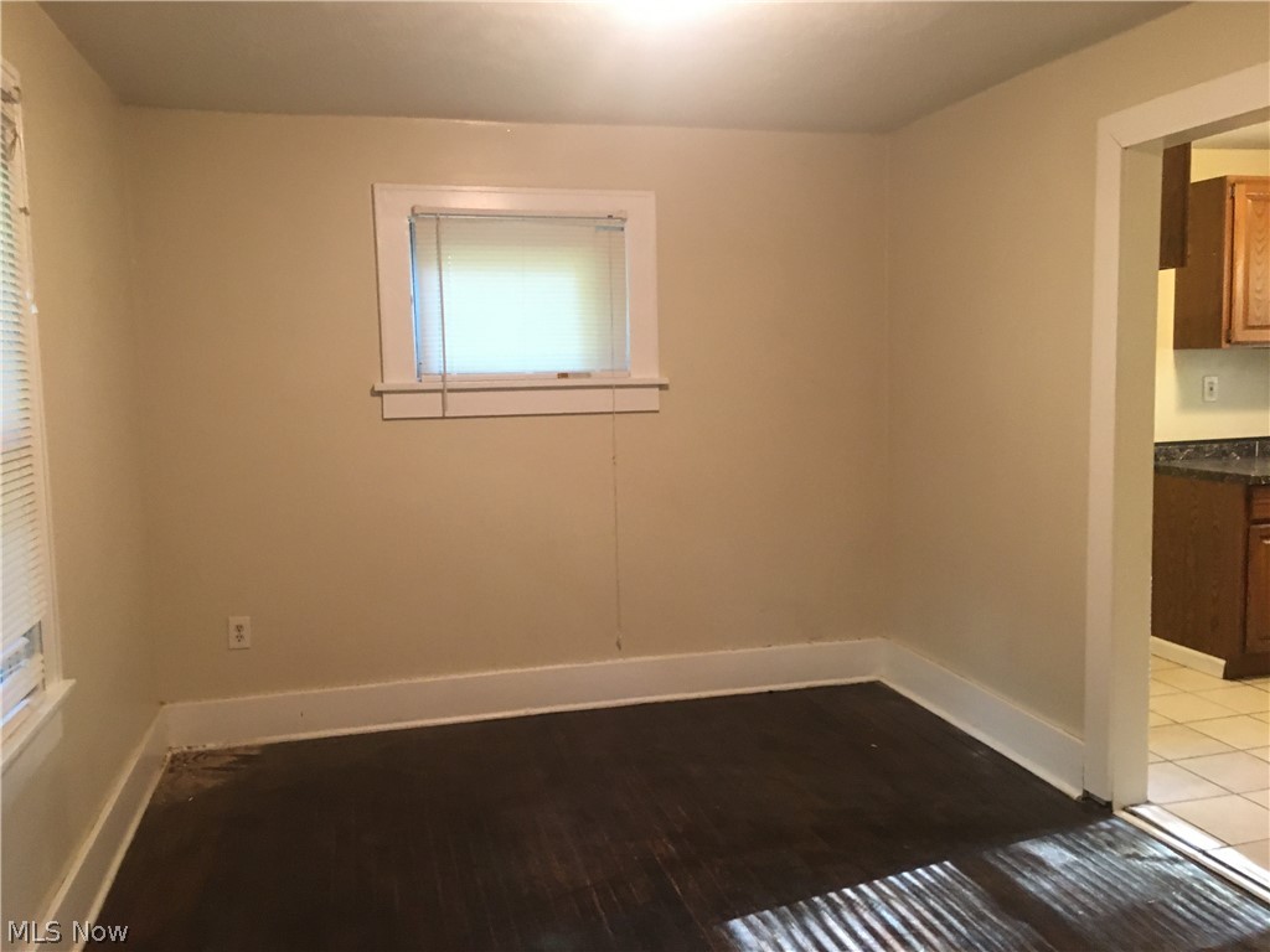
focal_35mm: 29
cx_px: 635
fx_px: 1064
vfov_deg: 48.2
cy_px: 476
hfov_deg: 61.7
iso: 200
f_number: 2.2
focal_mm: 4.15
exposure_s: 1/20
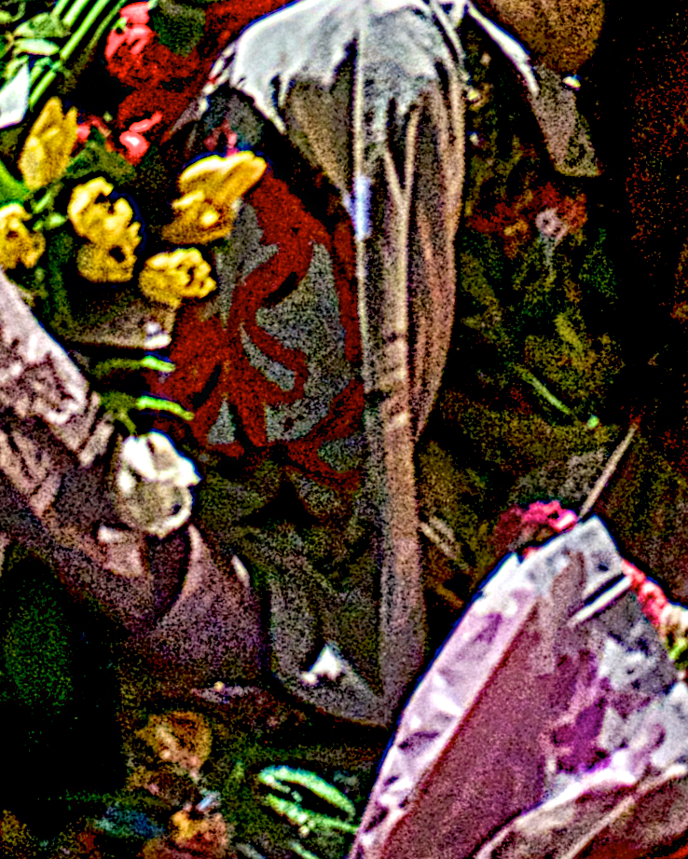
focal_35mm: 178
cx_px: 551
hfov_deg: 8.7
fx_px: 4529
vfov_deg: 10.3
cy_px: -607
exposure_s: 1/25
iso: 800
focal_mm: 28
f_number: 2.8
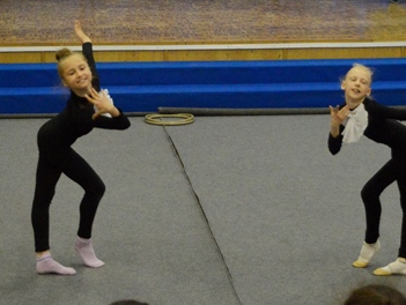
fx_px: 1233
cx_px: 211
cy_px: 15
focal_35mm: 105
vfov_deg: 14.0
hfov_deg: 18.7
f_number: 4.5
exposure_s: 1/100
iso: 3200
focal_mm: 32
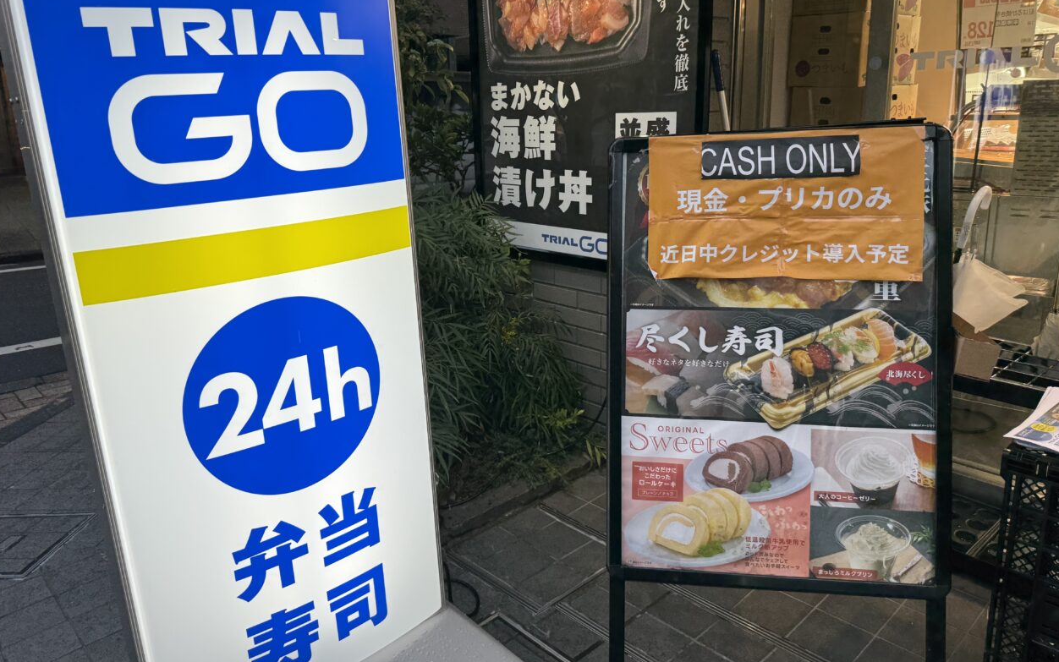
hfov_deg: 70.4
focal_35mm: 26
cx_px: 521
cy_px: 291
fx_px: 751
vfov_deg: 47.5
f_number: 1.78
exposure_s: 1/152
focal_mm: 6.76
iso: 80
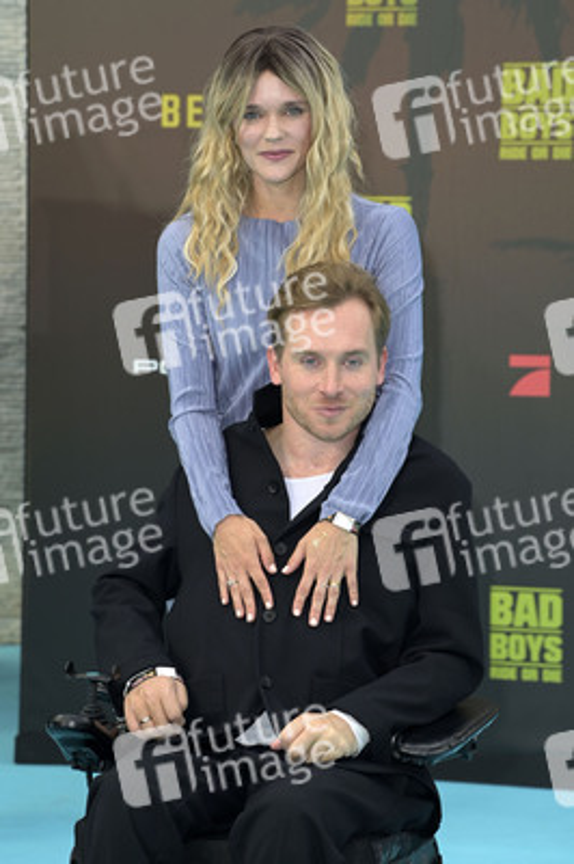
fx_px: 2515
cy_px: 432
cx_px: 287
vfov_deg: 19.5
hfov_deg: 13.0
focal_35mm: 105
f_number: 5.6
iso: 320
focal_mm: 105
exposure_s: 1/200
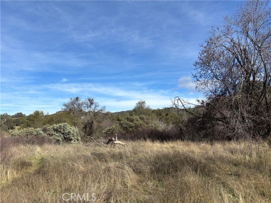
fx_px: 204
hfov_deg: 67.3
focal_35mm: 26
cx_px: 136
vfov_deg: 53.1
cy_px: 102
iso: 50
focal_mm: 5.96
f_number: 1.6
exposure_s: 1/3937
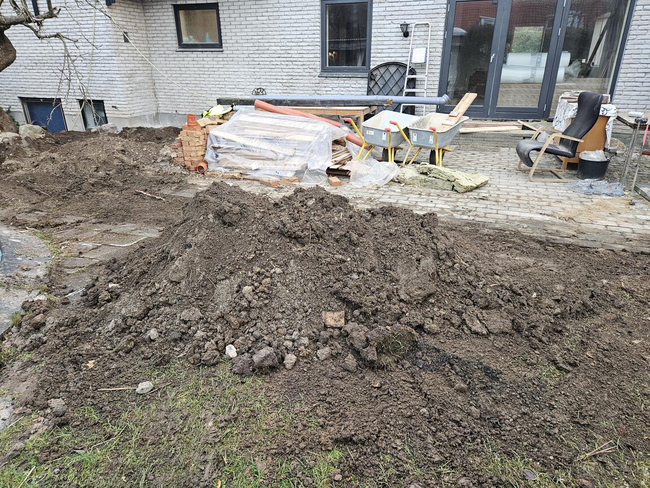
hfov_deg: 73.9
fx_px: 432
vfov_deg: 58.9
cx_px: 325
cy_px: 244
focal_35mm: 23
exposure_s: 1/100
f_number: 1.8
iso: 125
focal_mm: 5.4
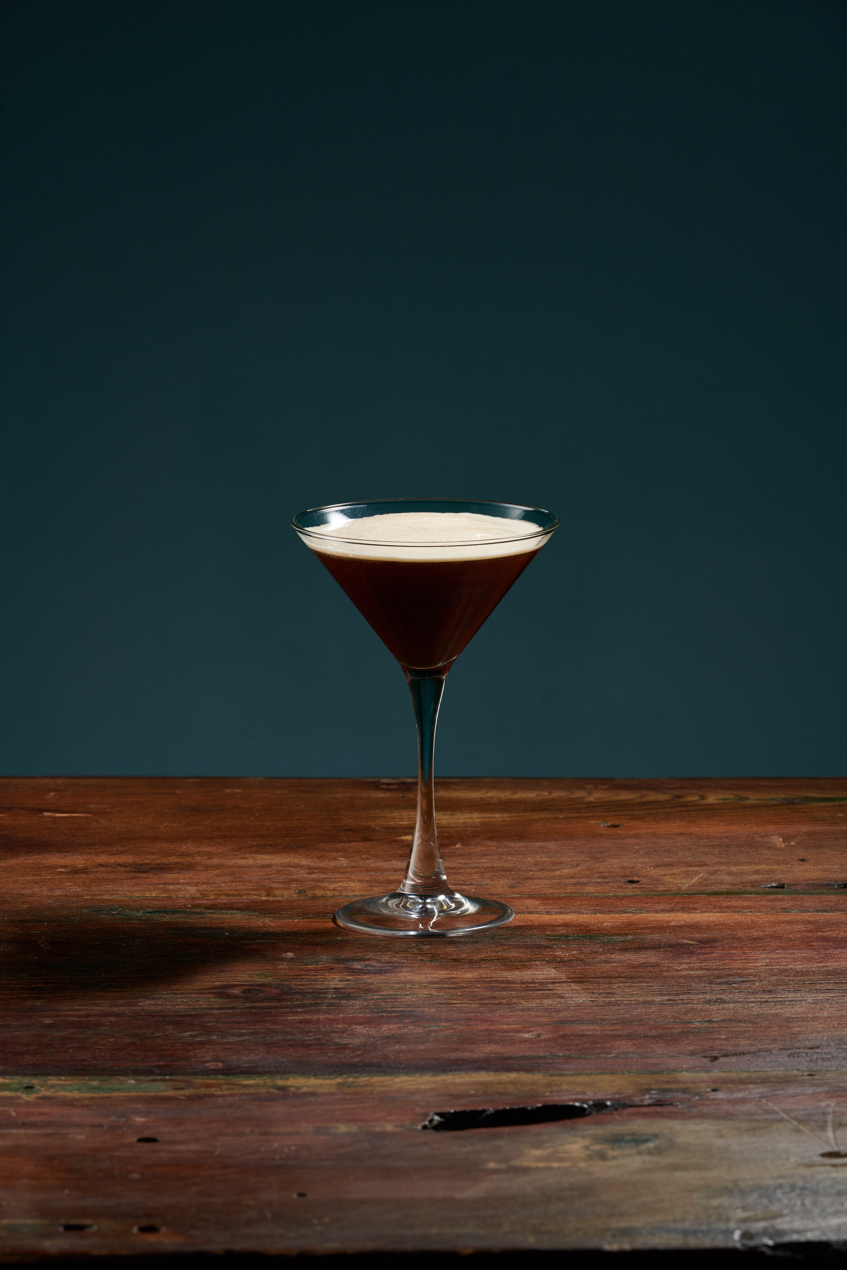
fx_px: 6881
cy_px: 635
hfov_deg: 7.0
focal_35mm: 195
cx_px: 424
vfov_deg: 10.5
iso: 200
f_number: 16
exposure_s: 1/200
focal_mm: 195
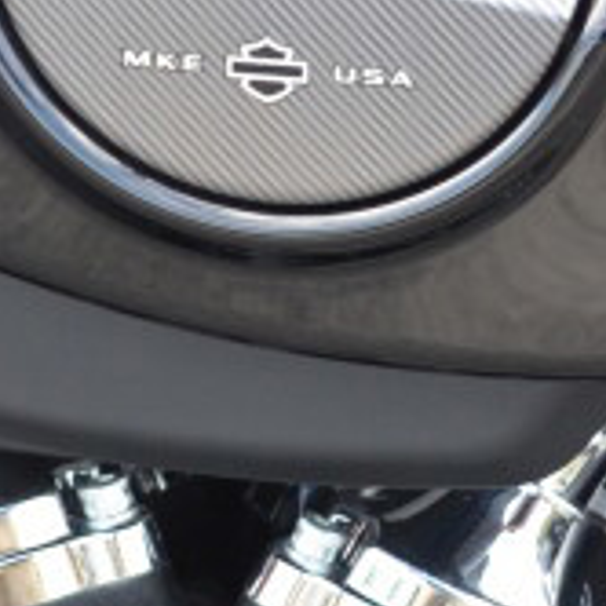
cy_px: 343
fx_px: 5486
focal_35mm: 277
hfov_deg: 6.3
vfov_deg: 6.3
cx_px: 288
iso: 360
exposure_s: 1/125
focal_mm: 30
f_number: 5.6
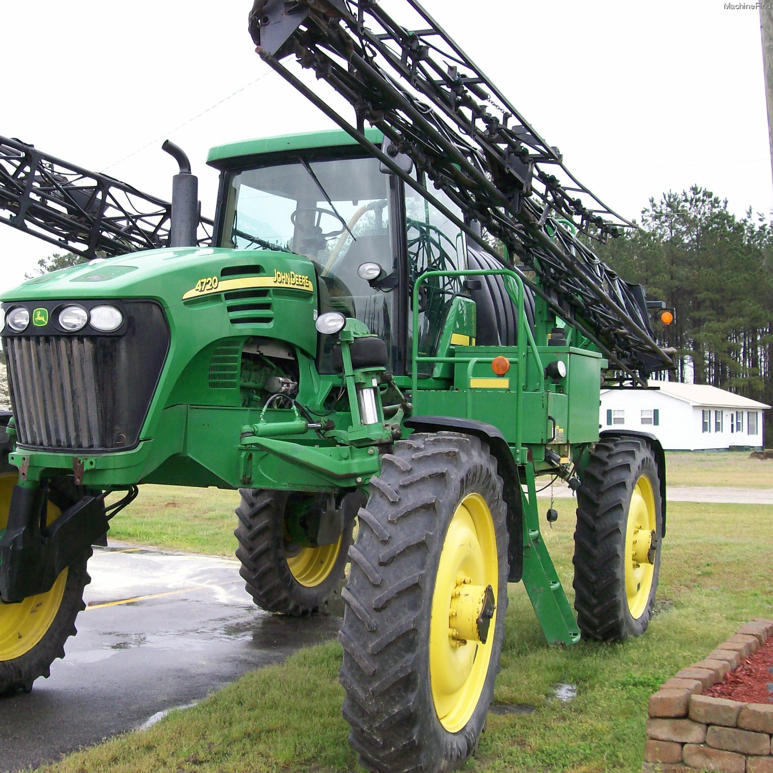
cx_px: 273
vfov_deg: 39.2
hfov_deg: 38.8
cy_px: 389
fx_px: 1086
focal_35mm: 43
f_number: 2.7
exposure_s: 1/183
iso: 80
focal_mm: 6
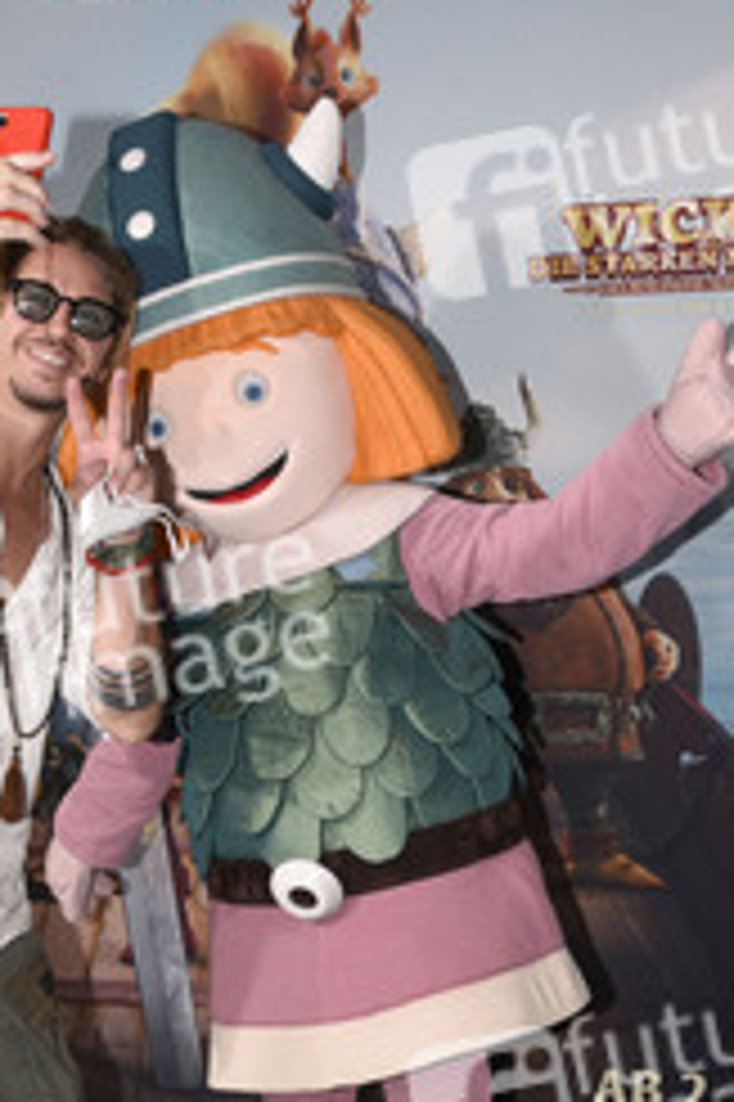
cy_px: 868
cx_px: 230
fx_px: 1501
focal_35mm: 49
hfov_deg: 27.3
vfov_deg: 38.9
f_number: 6.3
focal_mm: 30
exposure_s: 1/125
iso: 1000
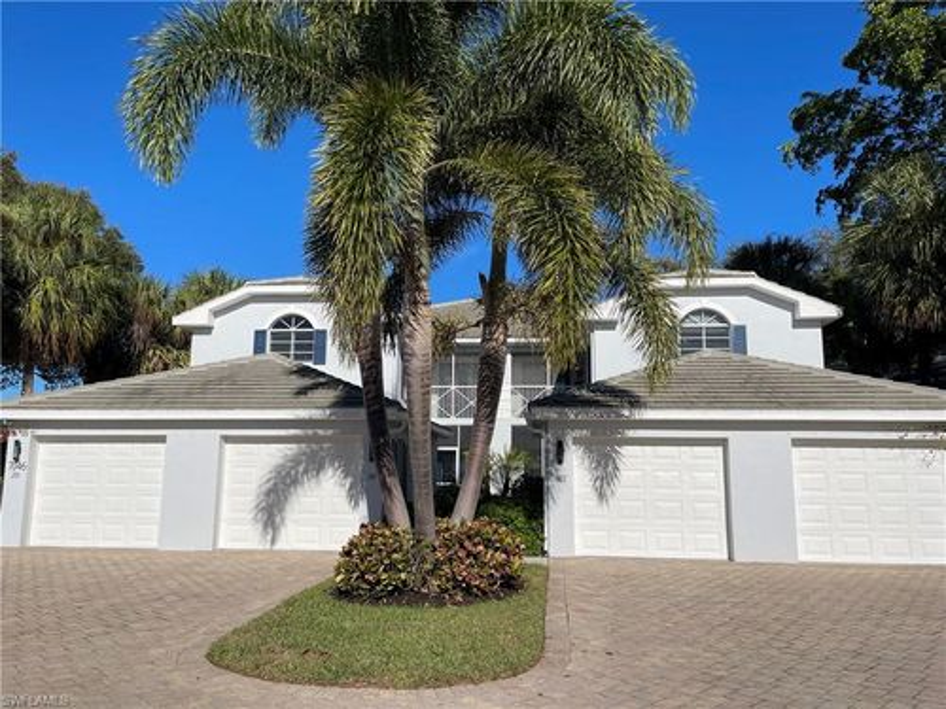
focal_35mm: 25
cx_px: 473
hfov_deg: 69.4
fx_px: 683
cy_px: 354
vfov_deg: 54.9
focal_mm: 5.1
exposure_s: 1/8547
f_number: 1.6
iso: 32
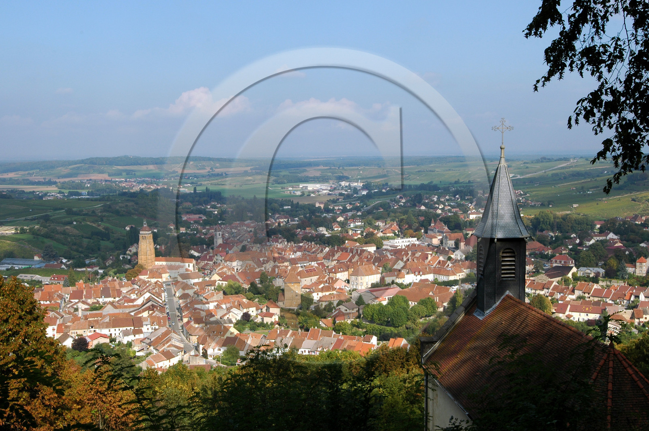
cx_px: 324
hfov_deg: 46.4
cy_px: 216
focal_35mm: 42
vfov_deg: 31.8
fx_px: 756
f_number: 14
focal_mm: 28
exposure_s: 1/125
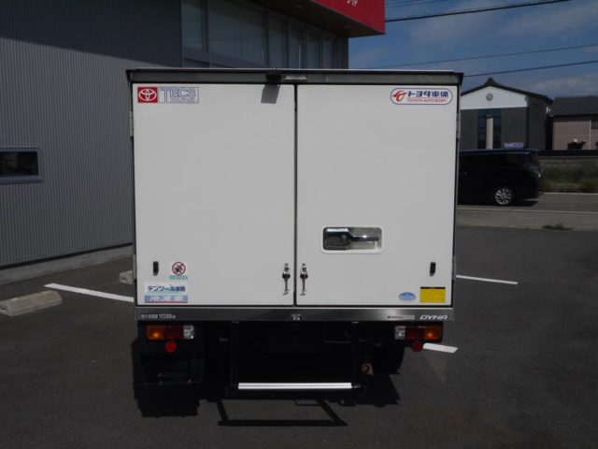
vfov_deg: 37.7
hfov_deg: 49.0
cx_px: 299
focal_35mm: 38
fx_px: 656
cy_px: 224
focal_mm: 19
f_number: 13
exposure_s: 1/800
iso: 160
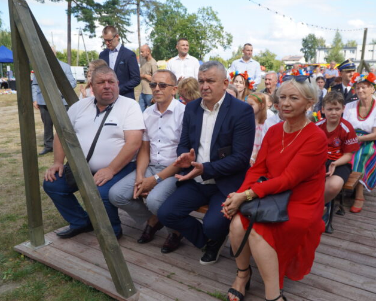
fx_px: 345
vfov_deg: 47.1
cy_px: 153
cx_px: 207
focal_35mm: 31
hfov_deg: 57.1
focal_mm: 18
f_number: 4.5
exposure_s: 1/320
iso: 100
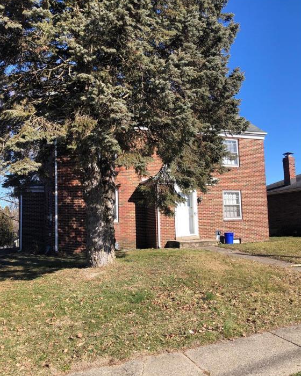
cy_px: 201
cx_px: 151
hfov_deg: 48.5
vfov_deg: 58.7
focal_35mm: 30
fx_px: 334
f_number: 1.8
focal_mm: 3.99
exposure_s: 1/1033
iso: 20
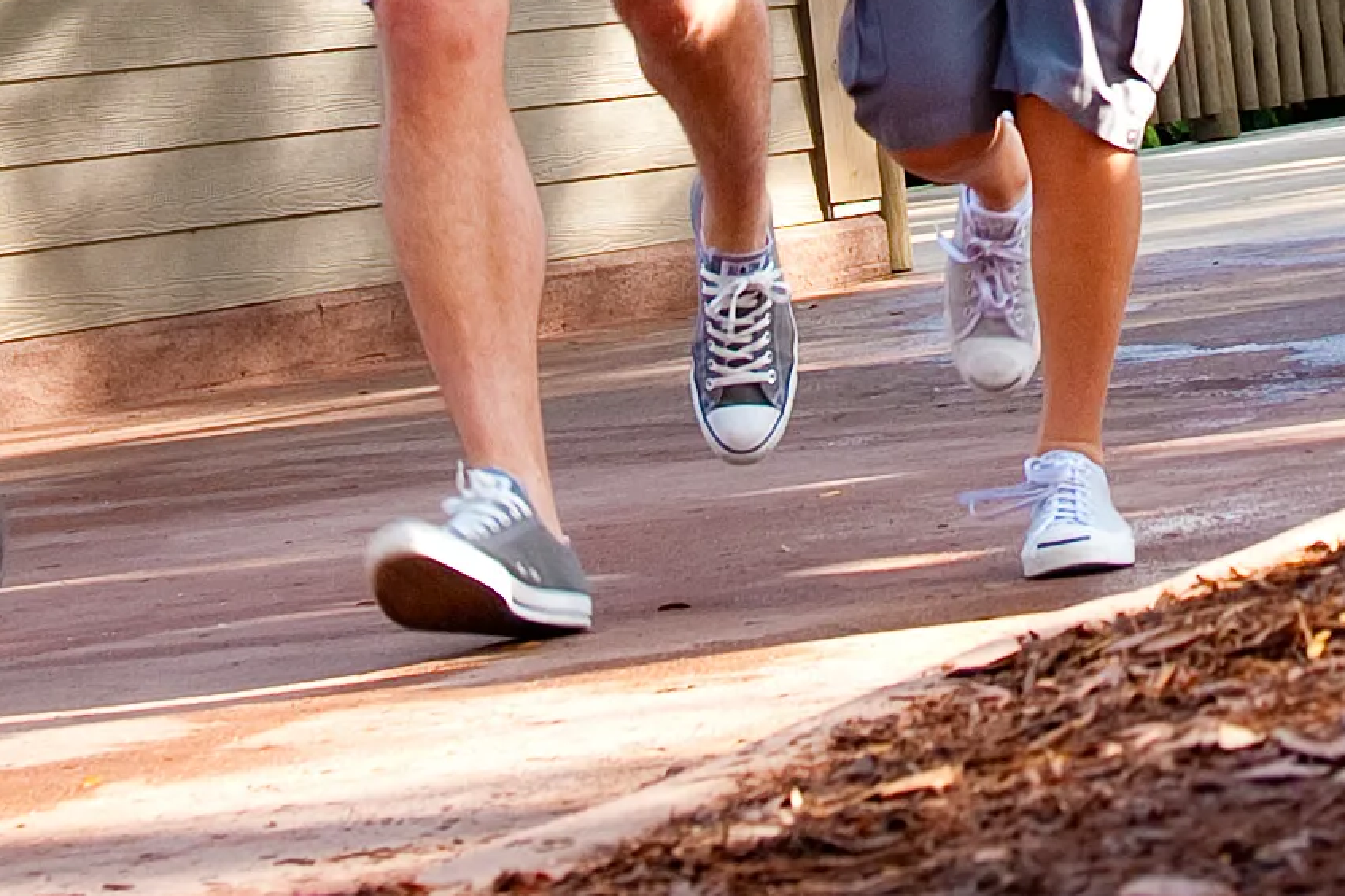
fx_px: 6388
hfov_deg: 11.9
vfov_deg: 7.6
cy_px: -1052
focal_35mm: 171
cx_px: 1219
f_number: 5.6
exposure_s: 1/200
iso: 320
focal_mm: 34
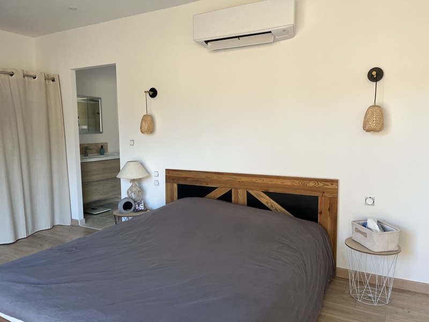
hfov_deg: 67.3
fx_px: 322
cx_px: 214
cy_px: 161
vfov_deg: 53.1
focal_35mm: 26
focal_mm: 5.1
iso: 100
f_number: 1.6
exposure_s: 1/121
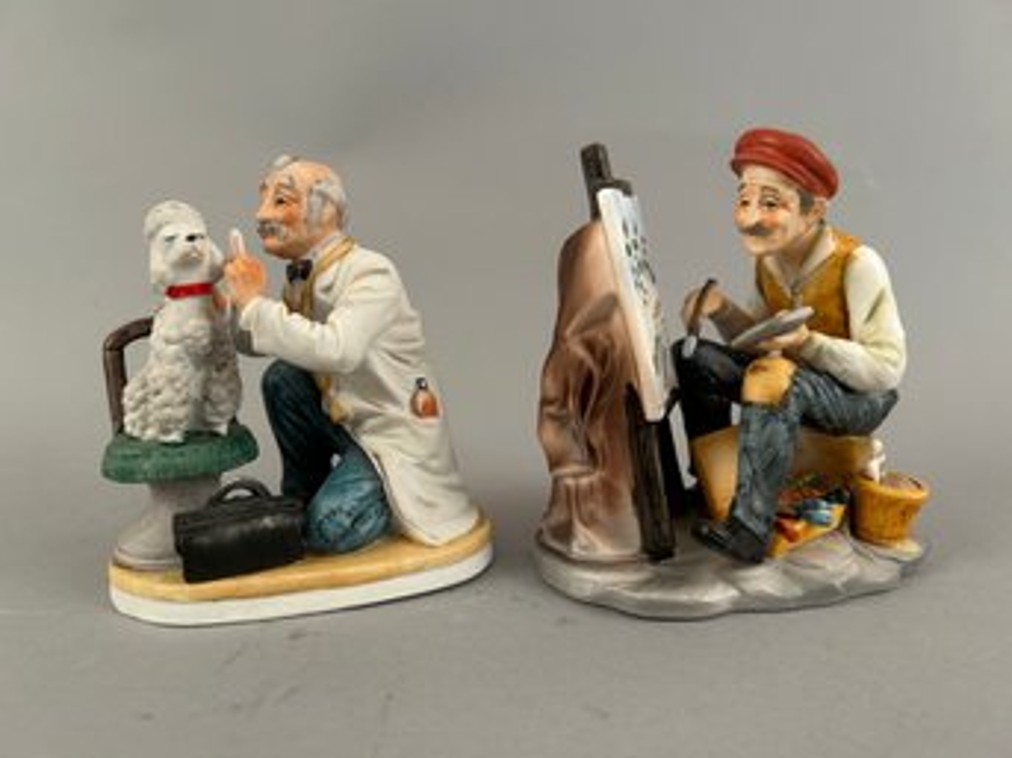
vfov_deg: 53.0
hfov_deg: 67.3
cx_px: 506
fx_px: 760
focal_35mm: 26
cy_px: 379
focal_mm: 5.7
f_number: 1.5
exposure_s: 1/60
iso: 100
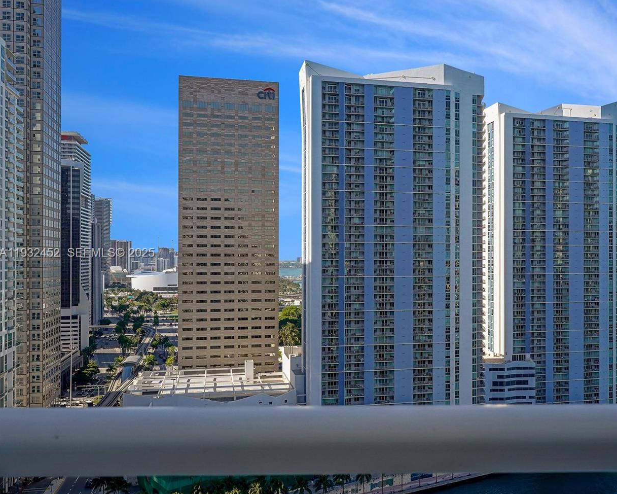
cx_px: 403
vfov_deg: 40.1
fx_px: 676
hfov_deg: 48.4
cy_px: 254
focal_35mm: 37
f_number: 7.1
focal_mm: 20
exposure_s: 1/2000
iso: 500
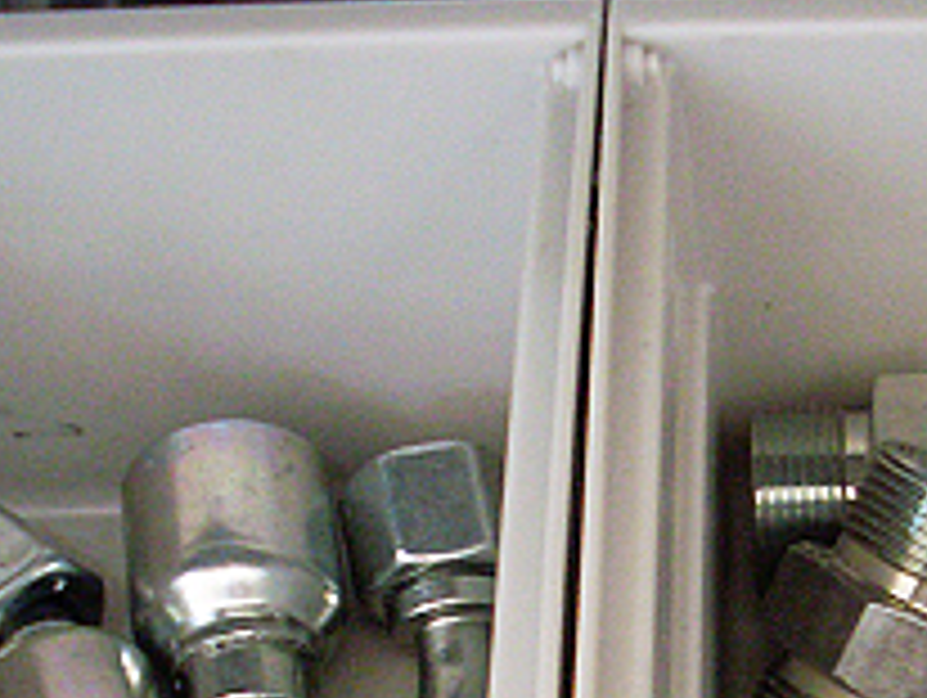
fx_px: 3459
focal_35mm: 129
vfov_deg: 11.2
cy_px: 934
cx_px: 1138
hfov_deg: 14.7
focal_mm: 6.3
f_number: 3
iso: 200
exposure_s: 1/20
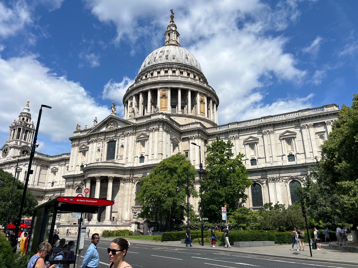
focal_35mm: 26
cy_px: 134
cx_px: 179
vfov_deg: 53.1
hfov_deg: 67.3
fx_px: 269
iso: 50
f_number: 1.5
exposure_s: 1/5882
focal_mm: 5.7
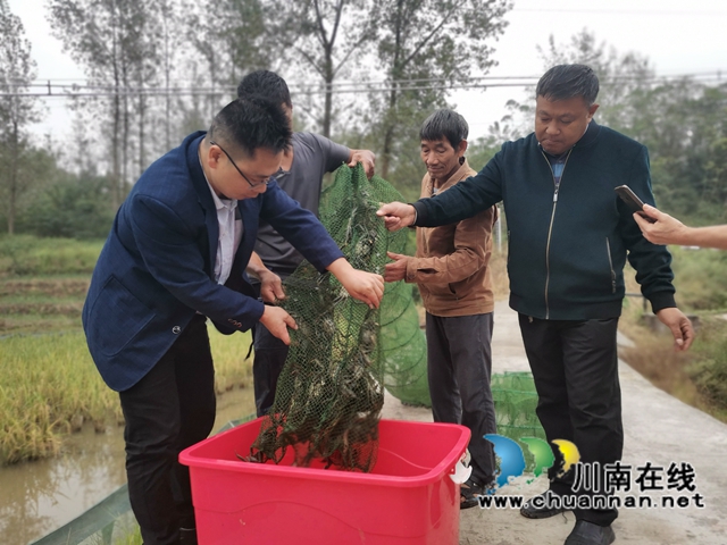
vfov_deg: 53.1
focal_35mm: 26
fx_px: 546
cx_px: 364
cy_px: 272
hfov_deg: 67.3
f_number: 2.4
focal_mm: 4.75
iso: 80
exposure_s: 1/120
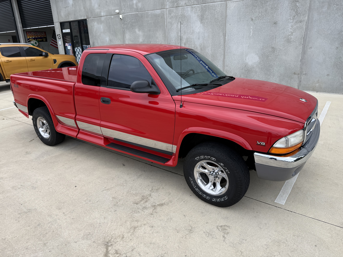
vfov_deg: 56.8
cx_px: 172
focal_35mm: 24
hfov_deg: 71.6
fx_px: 238
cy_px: 128
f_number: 1.78
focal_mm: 6.76
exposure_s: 1/689
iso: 80
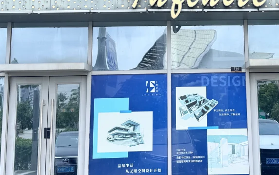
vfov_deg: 20.1
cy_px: 28
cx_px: 202
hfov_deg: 31.5
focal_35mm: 64
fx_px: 487
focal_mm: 6.76
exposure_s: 1/912
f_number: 1.78
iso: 80
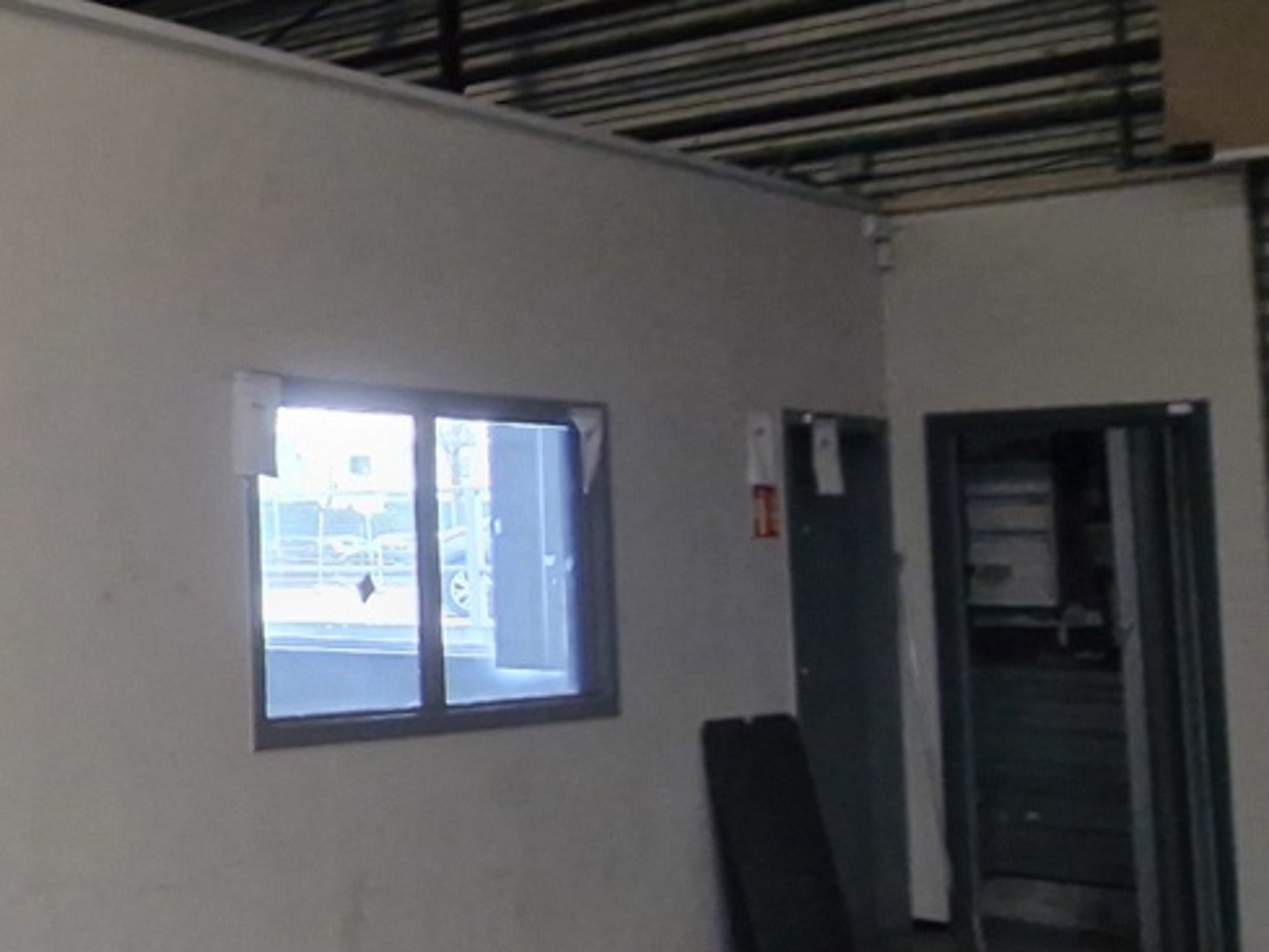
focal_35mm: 51
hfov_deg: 27.7
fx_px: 1870
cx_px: -558
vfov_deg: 28.6
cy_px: 425
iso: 320
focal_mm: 1.74
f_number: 2.2
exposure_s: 1/33
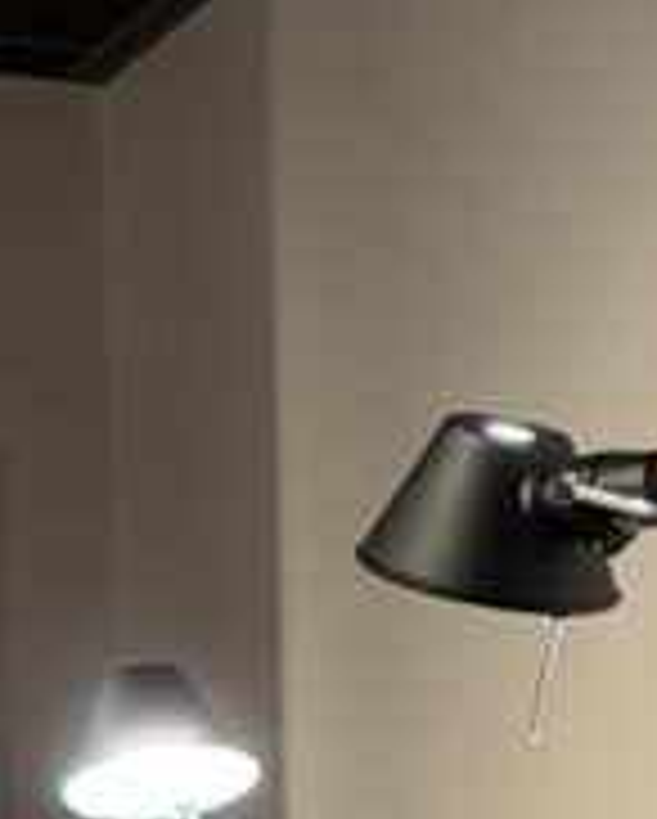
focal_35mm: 263
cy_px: 1544
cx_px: 1724
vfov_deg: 7.1
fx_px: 6382
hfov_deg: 5.6
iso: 160
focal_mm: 6.76
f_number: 1.78
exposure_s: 1/100
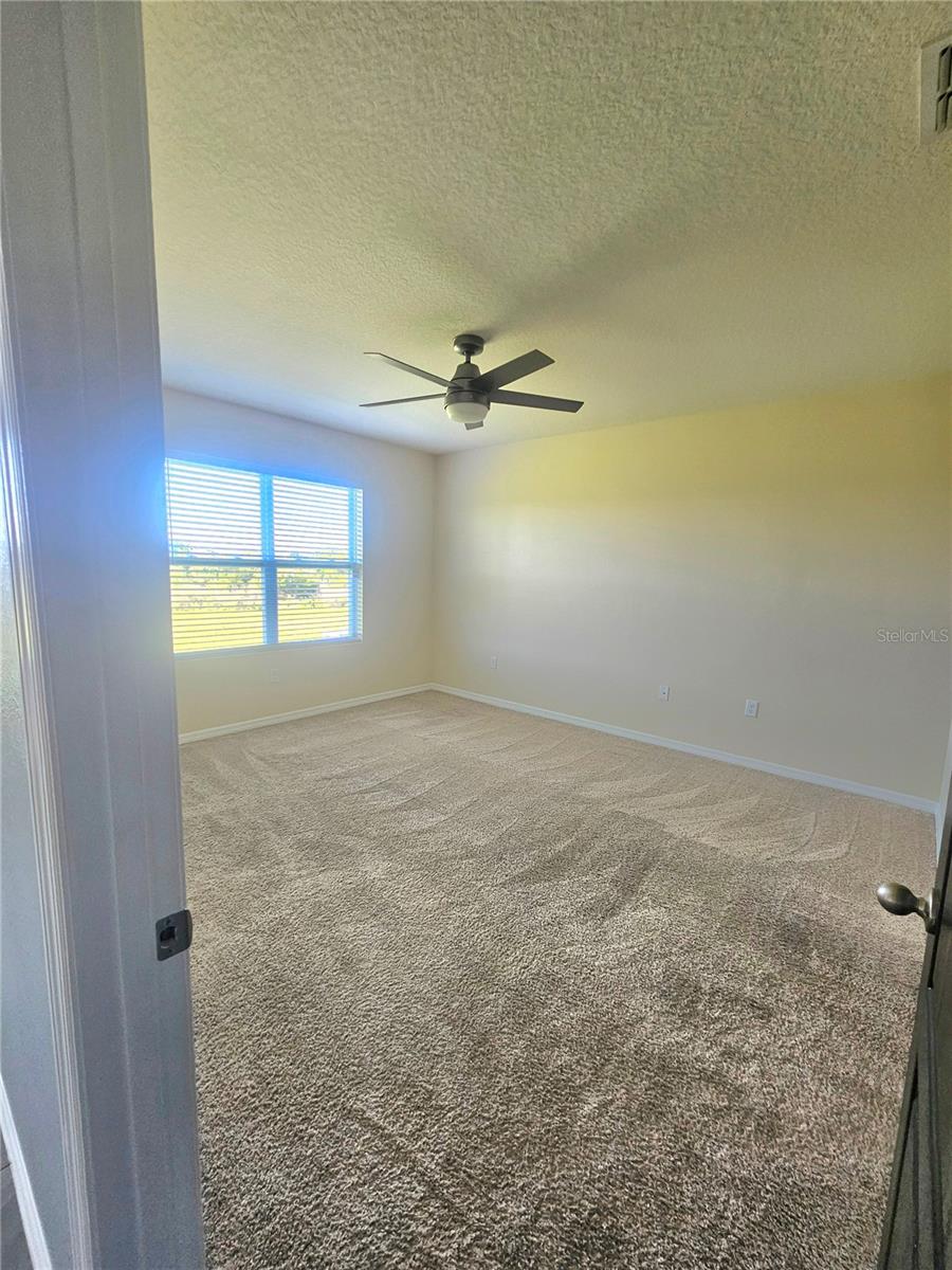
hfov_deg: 89.9
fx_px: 477
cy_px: 635
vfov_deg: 106.2
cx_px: 476
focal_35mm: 13
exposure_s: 1/60.2
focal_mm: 2.2
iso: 125
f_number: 2.2
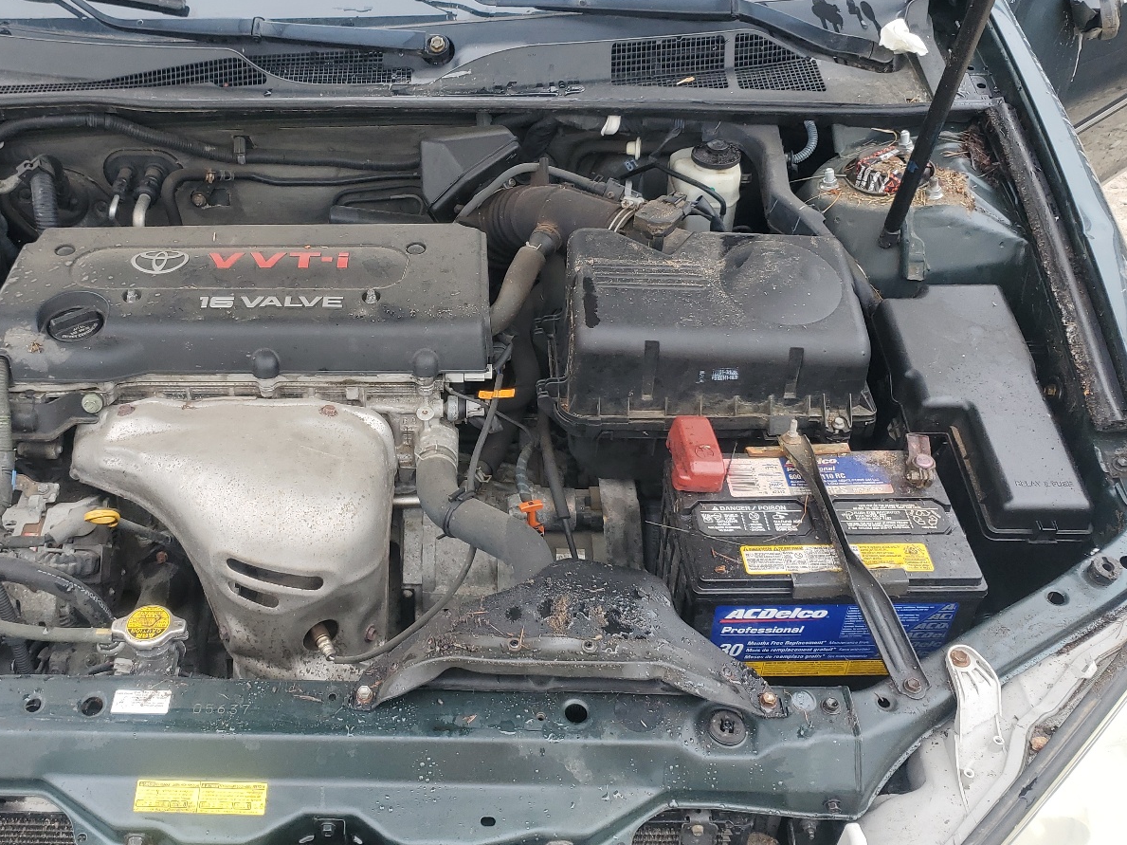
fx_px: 1139
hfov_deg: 52.0
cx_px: 414
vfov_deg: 40.6
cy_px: 382
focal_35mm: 35
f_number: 1.5
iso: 50
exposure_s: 1/357
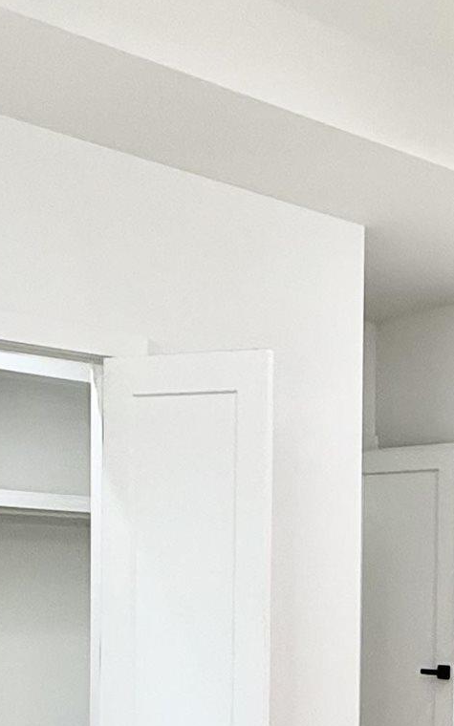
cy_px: 592
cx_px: 552
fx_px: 1188
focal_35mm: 60
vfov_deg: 32.9
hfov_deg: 20.2
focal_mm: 2.22
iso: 250
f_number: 2.2
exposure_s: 1/120
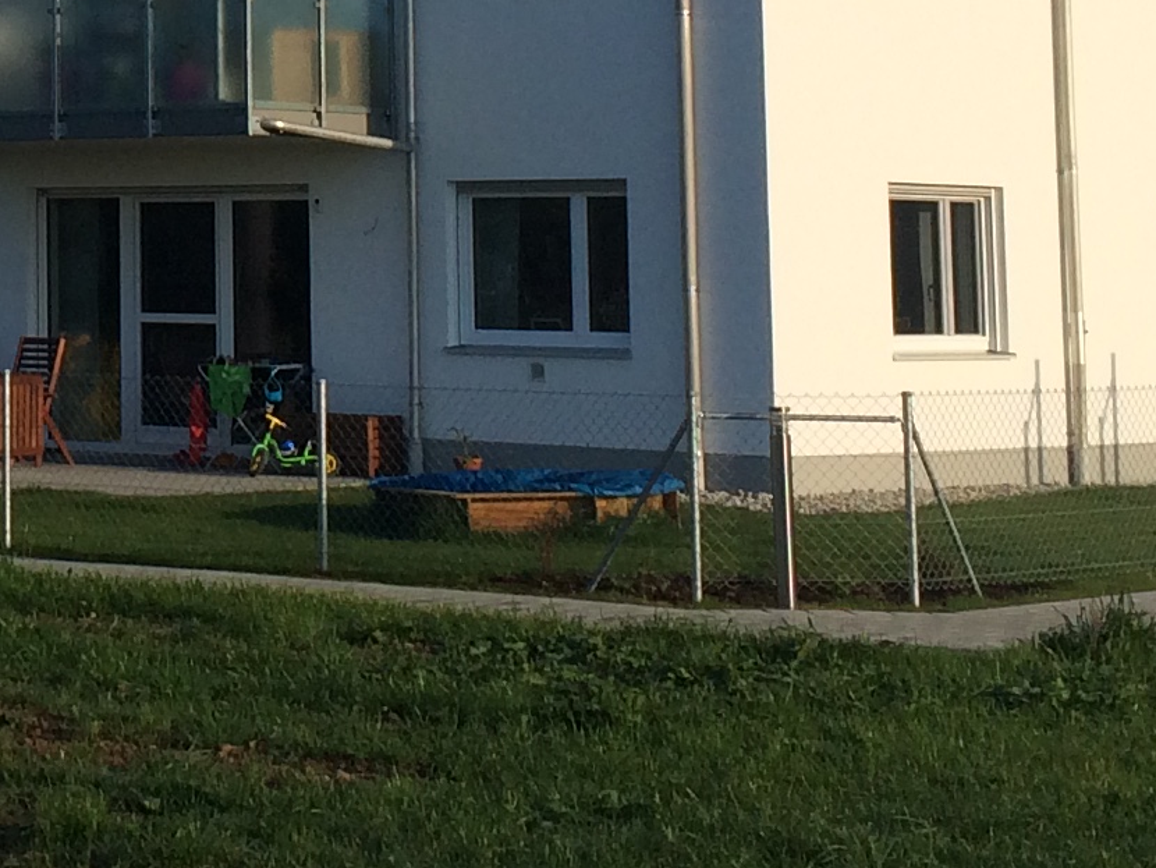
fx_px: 3808
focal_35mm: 114
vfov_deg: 12.7
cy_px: -145
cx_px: -234
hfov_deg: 16.5
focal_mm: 4.15
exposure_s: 1/1953
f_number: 2.2
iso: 32
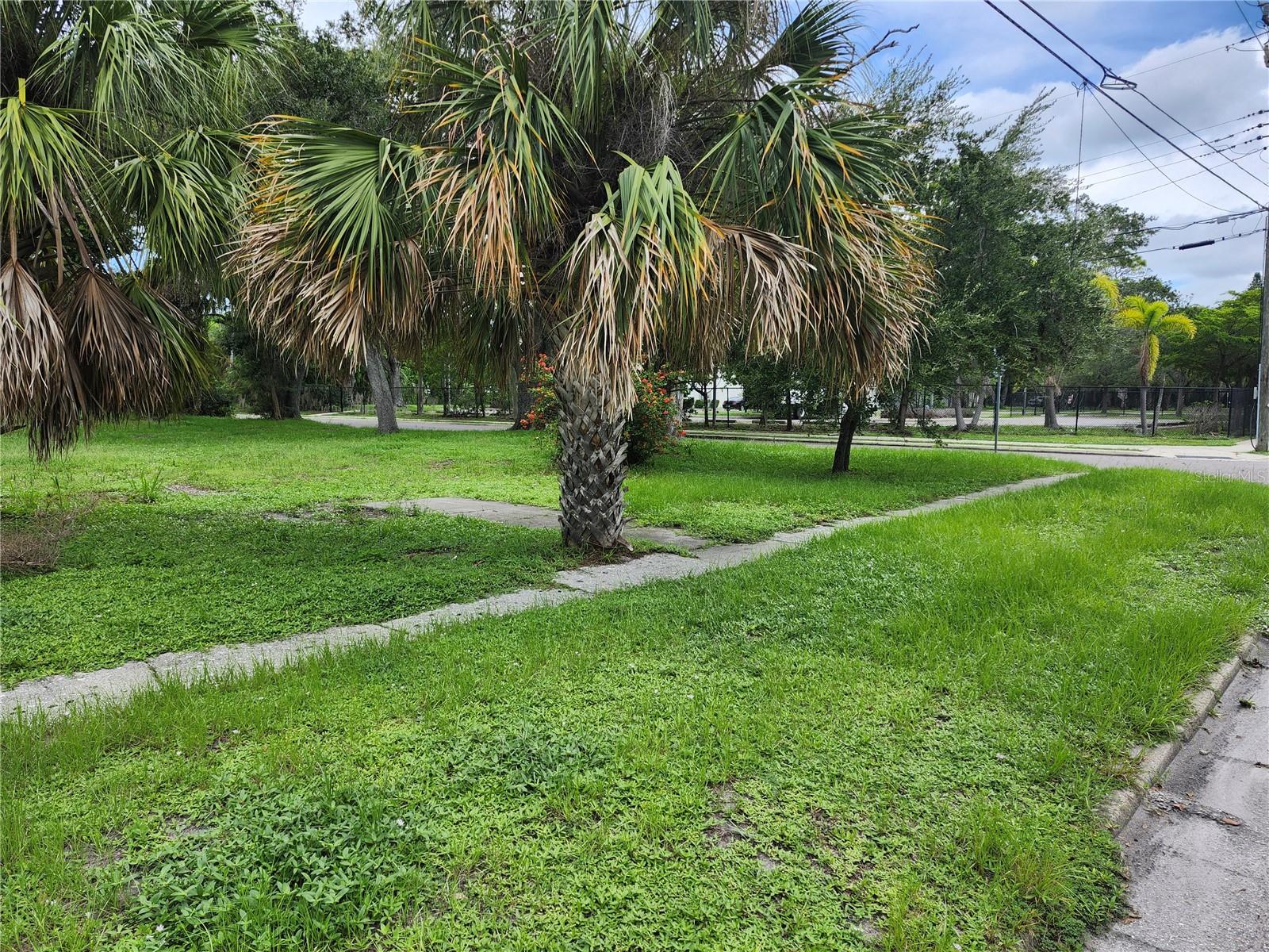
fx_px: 843
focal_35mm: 23
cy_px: 476
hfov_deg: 73.9
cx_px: 634
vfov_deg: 58.9
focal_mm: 5.54
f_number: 1.8
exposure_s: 1/631
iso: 25
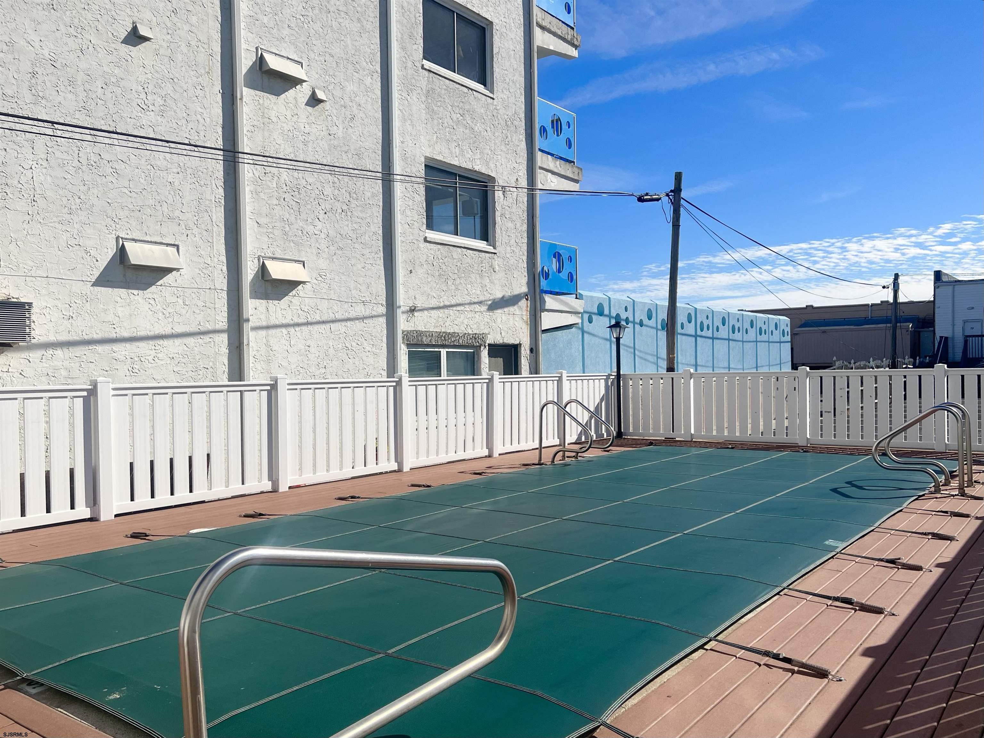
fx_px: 739
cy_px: 369
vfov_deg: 53.1
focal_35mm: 26
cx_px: 492
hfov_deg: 67.3
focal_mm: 5.7
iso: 50
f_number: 1.5
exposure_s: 1/10309
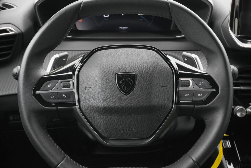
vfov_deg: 20.0
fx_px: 474
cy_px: 84
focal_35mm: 68
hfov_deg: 29.7
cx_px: 126
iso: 2500
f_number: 9
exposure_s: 1/180
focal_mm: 45
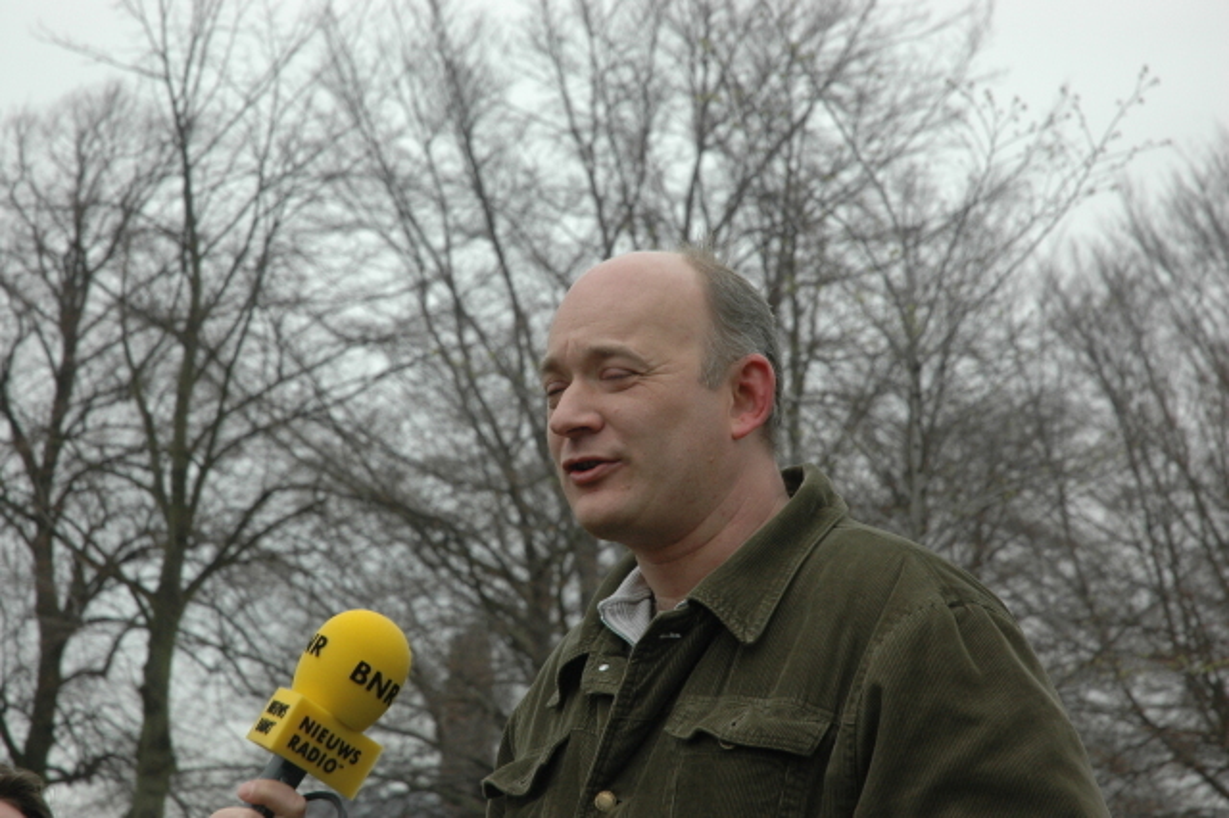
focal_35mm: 105
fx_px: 3583
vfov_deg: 13.0
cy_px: 409
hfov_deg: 19.5
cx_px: 614
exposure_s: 1/320
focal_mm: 70
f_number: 9
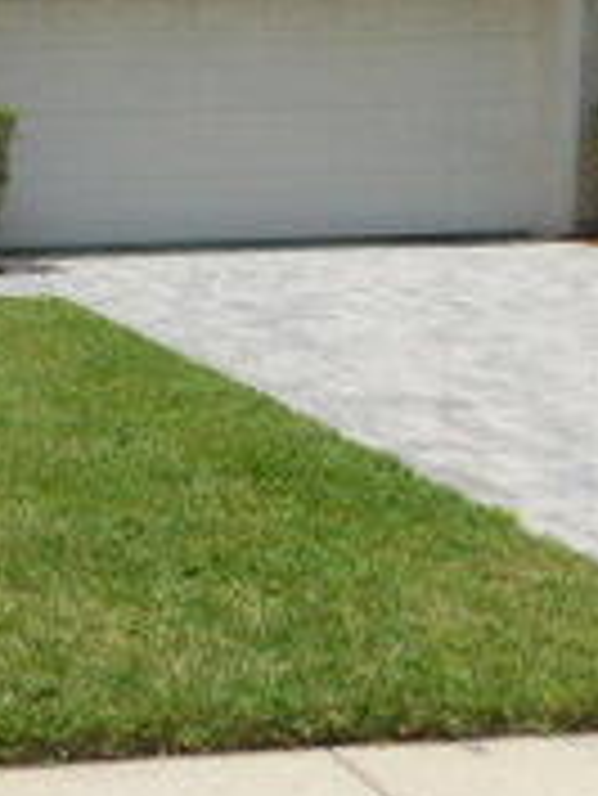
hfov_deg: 19.2
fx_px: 1495
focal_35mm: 65
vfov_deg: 29.7
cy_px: 299
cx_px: -346
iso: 125
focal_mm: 4
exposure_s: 1/800
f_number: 6
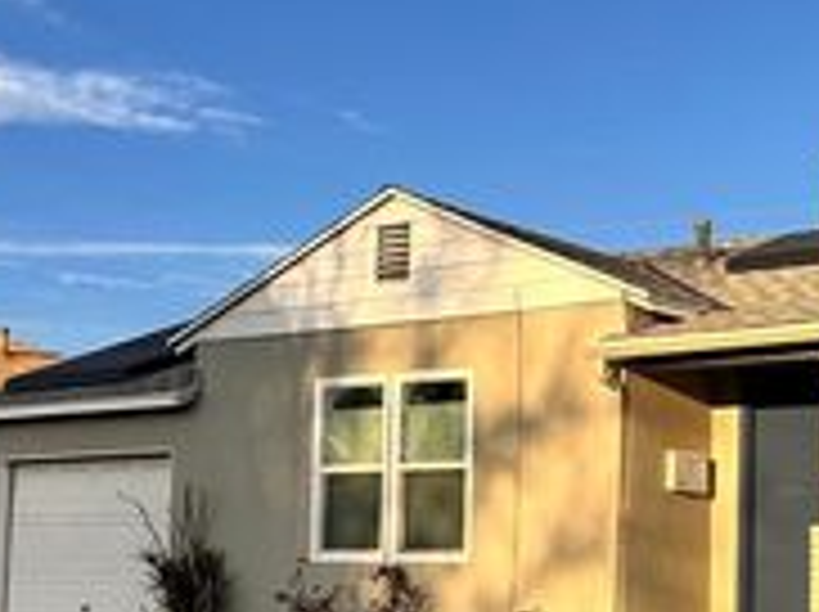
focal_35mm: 66
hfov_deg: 28.5
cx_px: 702
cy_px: 452
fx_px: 1559
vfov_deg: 22.0
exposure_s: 1/2809
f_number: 1.78
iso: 80
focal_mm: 6.86
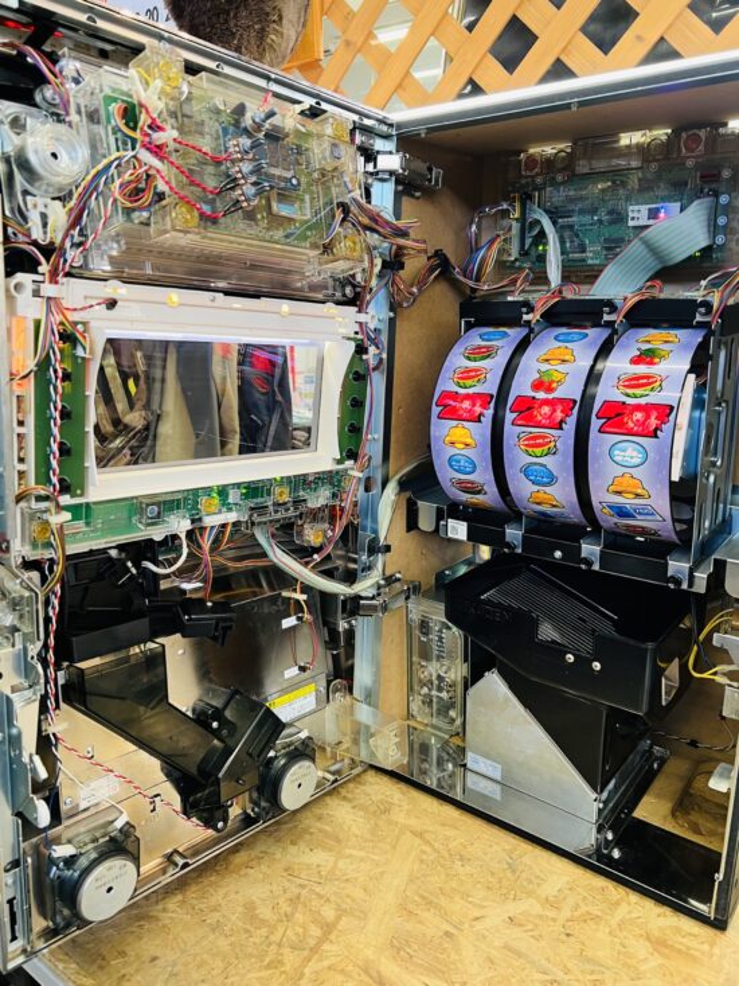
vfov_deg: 67.3
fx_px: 740
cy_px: 493
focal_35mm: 26
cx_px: 370
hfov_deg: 53.1
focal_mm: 5.7
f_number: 1.5
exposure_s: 1/50
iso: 80
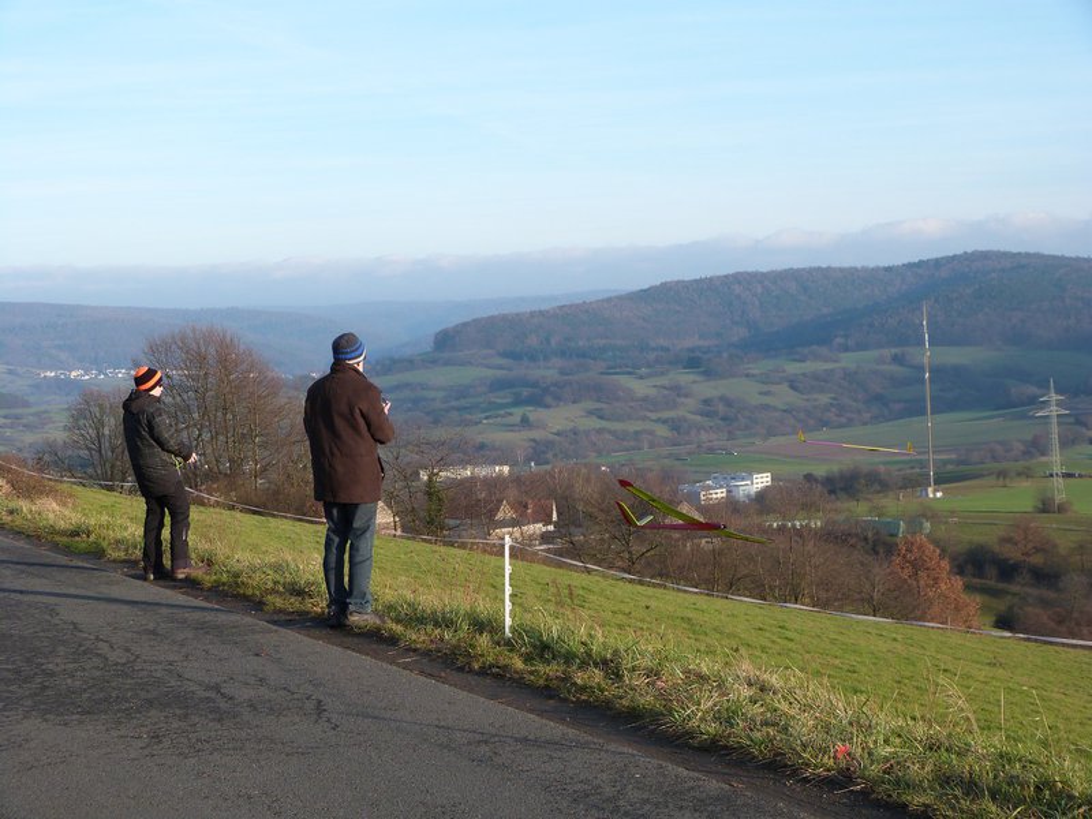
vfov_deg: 21.6
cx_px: 546
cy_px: 410
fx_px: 2145
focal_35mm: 68
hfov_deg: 28.6
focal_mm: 12.1
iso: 125
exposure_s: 1/500
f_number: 3.3
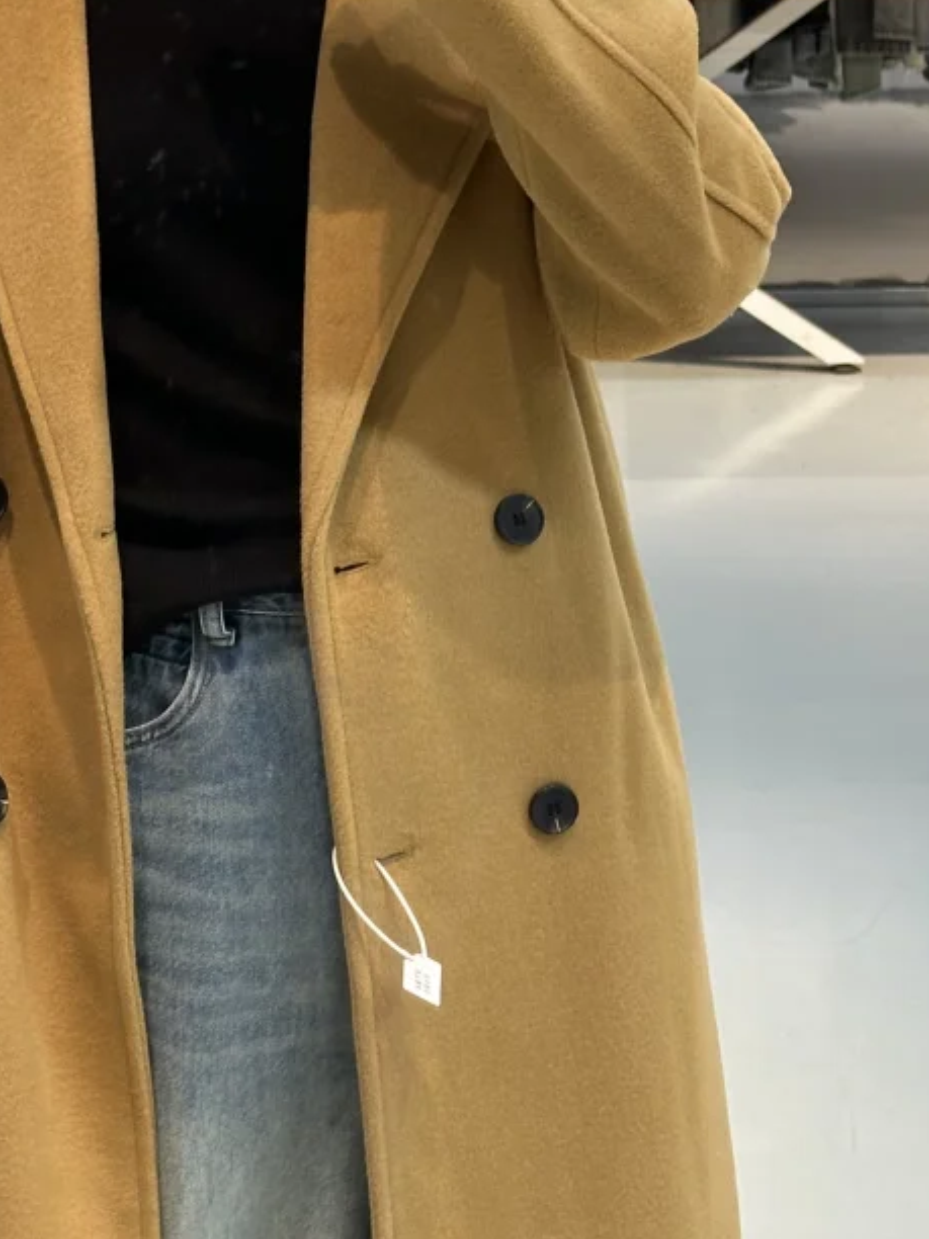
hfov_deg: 13.0
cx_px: 182
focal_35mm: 113
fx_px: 4043
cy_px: 593
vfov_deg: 17.4
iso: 125
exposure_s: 1/50
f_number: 1.78
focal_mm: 6.86
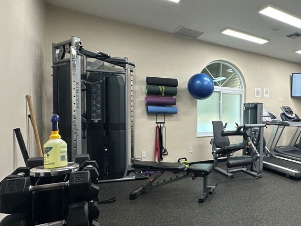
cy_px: 121
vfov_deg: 54.8
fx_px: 217
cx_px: 250
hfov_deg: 62.2
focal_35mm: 25
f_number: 2.2
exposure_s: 1/120
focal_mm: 2.22
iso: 160
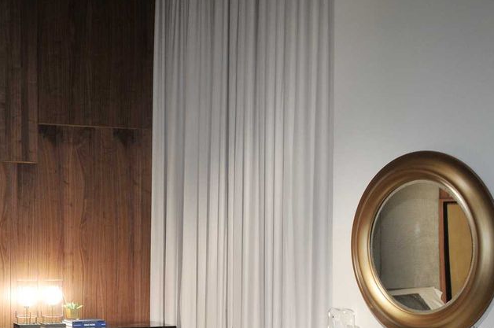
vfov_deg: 23.9
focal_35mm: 55
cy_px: 294
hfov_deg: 34.4
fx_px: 754
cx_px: 55
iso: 320
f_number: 6.3
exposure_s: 1/4
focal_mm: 18
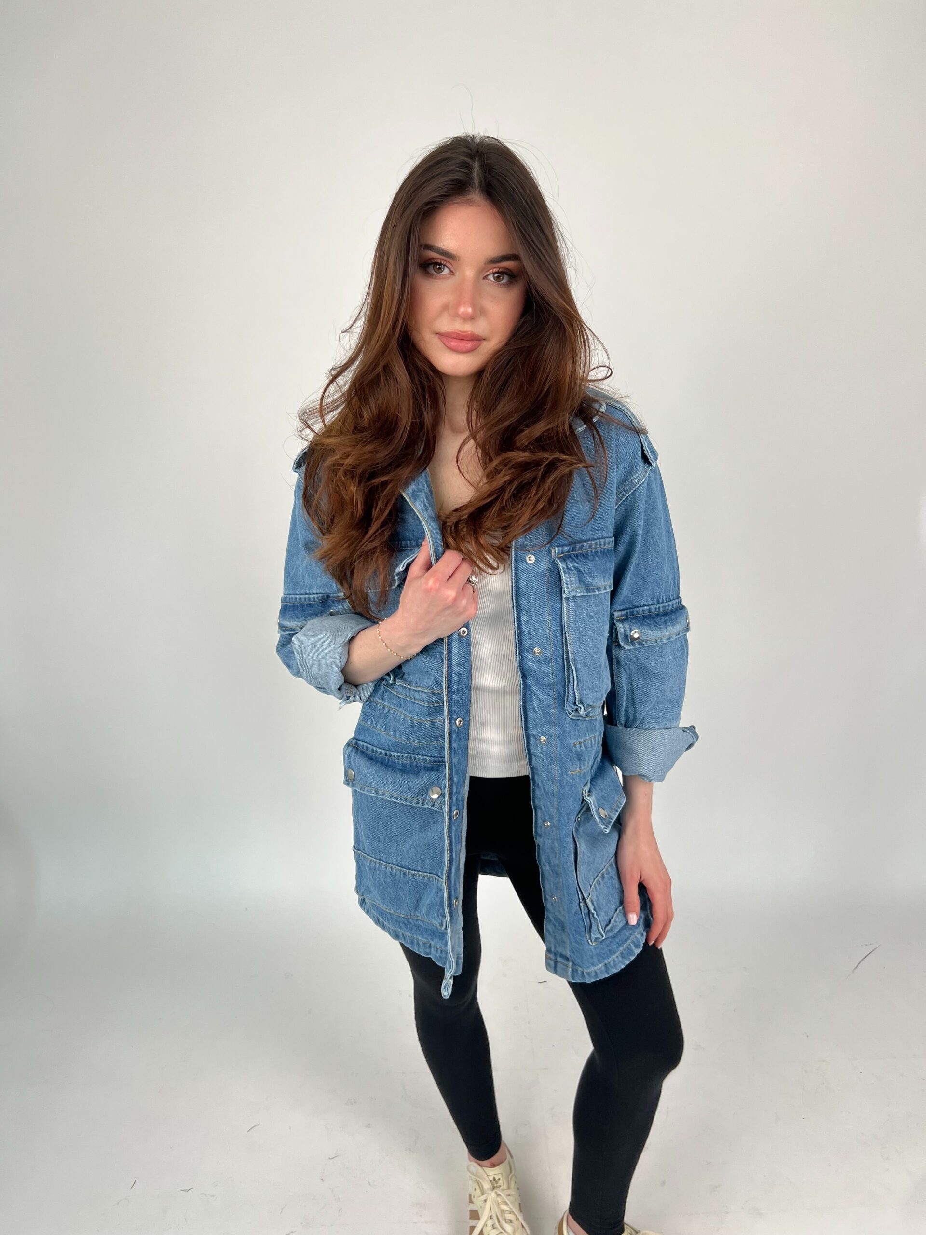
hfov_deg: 53.1
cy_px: 618
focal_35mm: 26
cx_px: 463
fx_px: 927
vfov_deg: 67.3
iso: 40
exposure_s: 1/121
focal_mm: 5.7
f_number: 1.5
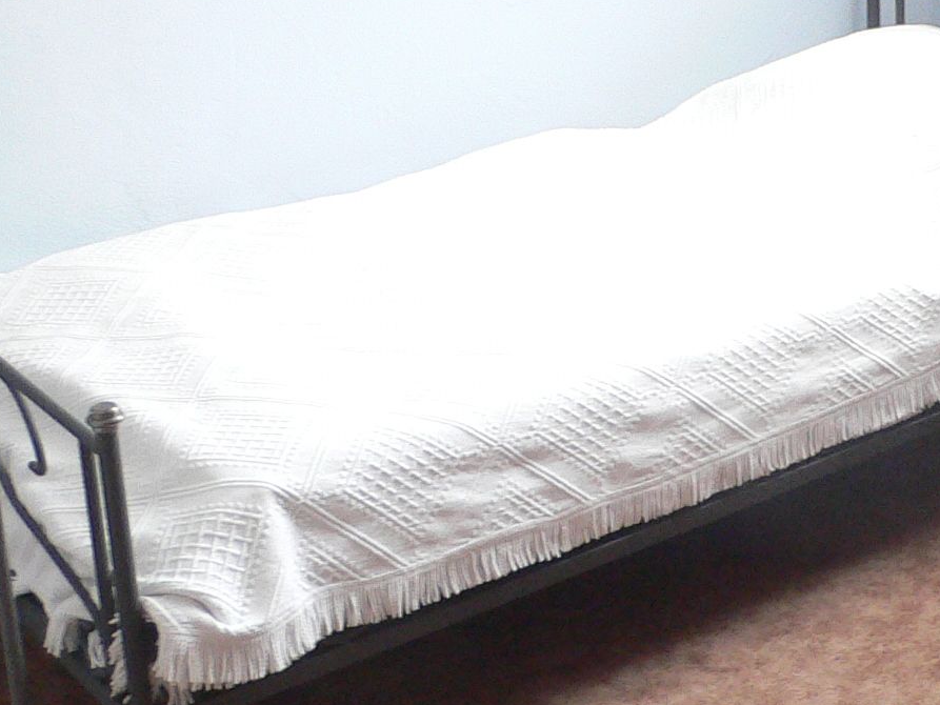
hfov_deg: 23.8
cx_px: 902
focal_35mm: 79
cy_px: 6
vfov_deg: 18.2
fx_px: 2146
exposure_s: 1/5
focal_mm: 4.6
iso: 200
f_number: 2.8
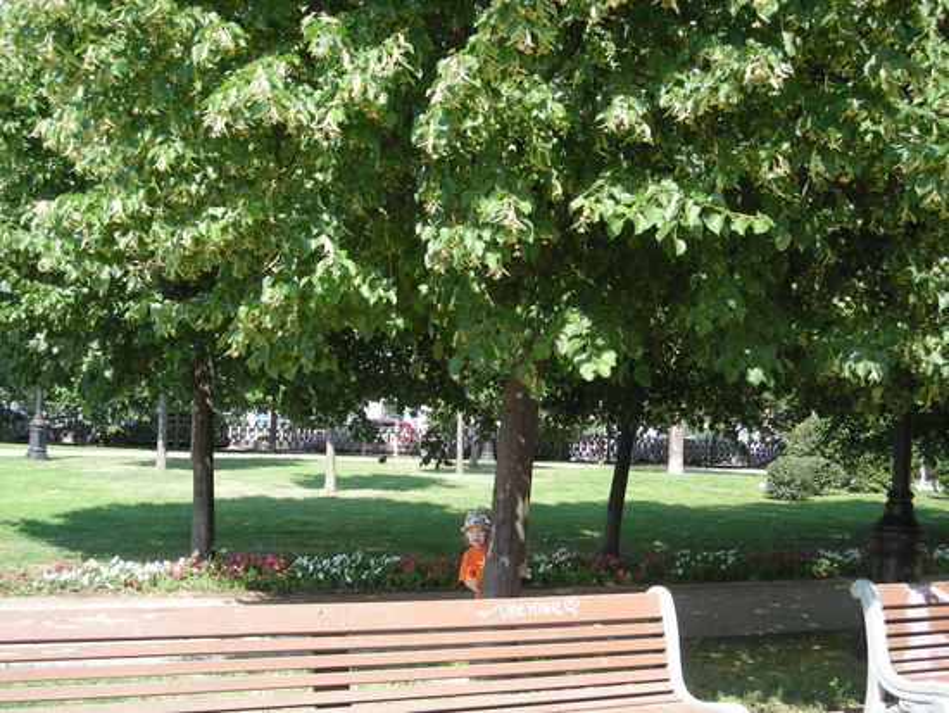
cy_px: 356
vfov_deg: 29.7
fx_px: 1344
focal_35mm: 49
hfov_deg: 38.9
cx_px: 474
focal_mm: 7.9
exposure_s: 1/187
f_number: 3.2
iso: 50
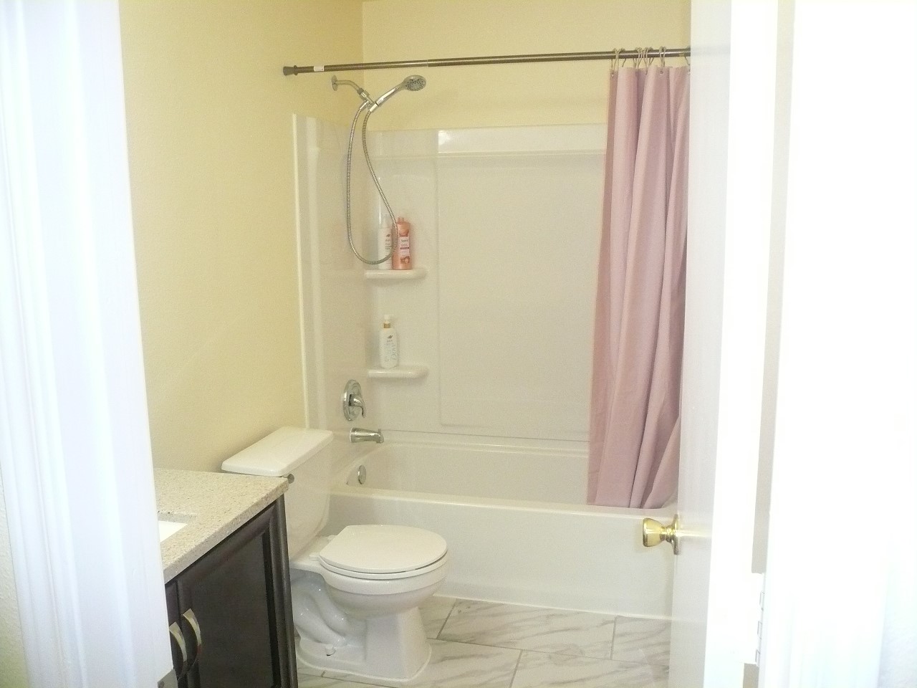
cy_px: 344
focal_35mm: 28
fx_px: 742
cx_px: 458
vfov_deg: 49.7
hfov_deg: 63.4
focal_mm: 4.6
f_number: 2.8
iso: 400
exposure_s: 1/50
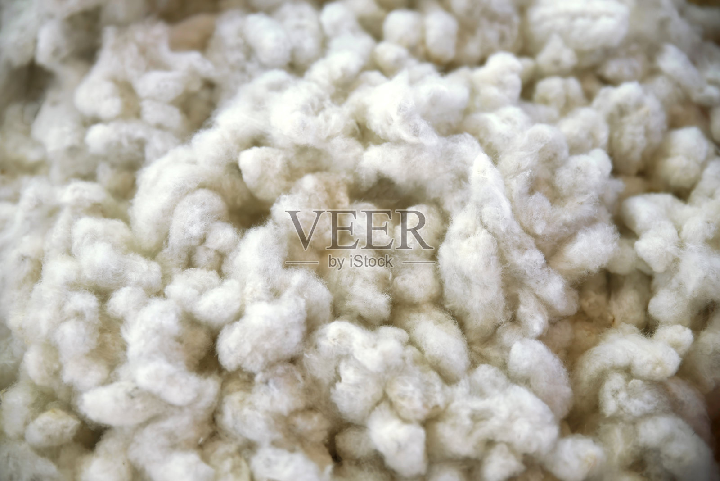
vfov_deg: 19.5
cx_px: 360
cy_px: 240
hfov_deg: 28.8
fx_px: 1400
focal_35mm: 70
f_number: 2.8
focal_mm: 70
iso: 160
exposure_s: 1/80
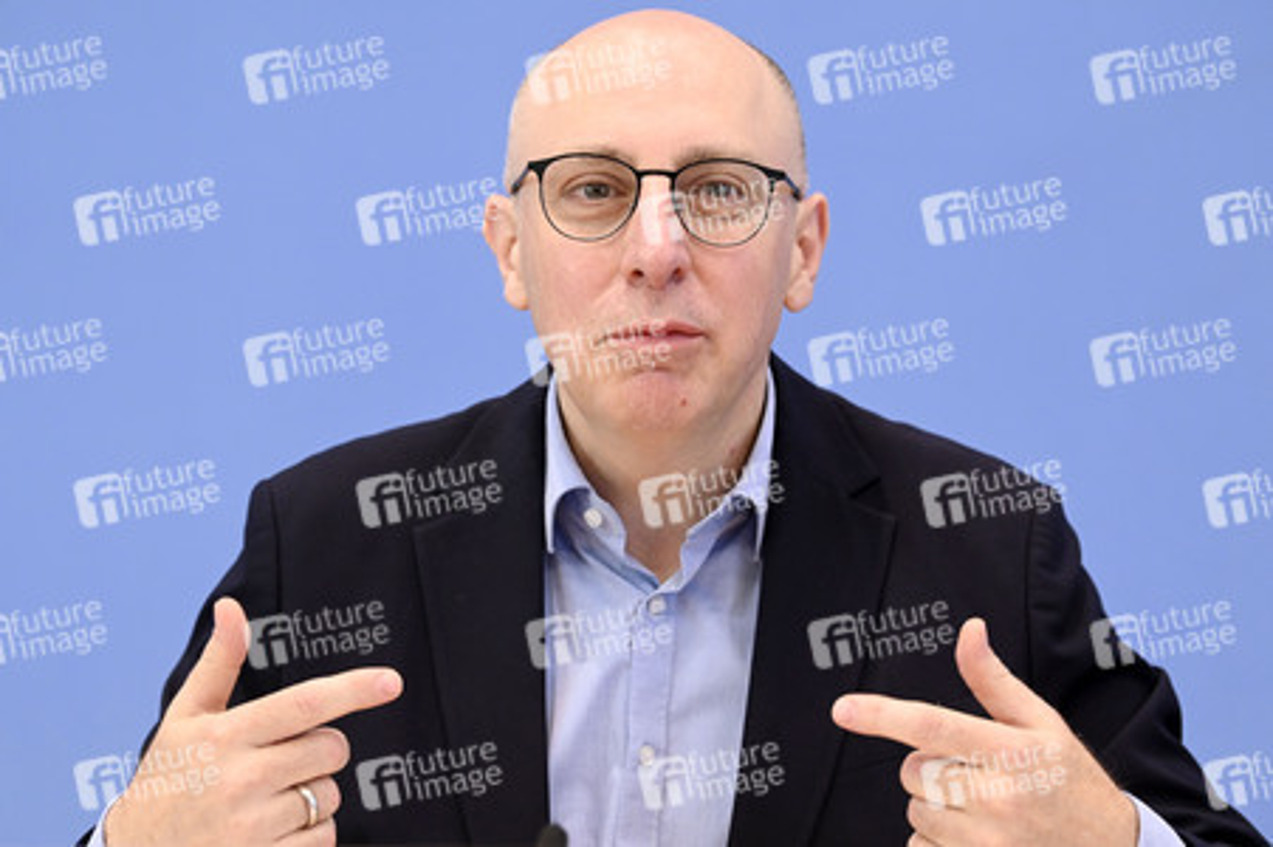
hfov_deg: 15.2
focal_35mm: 135
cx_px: 636
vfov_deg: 10.1
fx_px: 4770
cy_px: 424
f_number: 5
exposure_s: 1/500
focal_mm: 135
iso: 3200
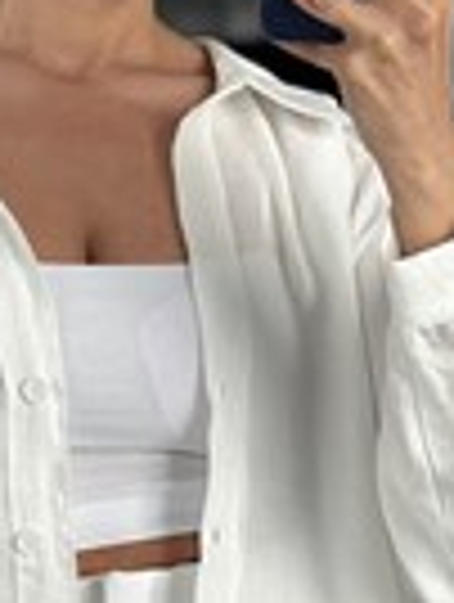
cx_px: 54
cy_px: 432
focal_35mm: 181
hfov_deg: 8.2
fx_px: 3155
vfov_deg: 10.9
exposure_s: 1/121
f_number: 1.78
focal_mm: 6.86
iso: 125
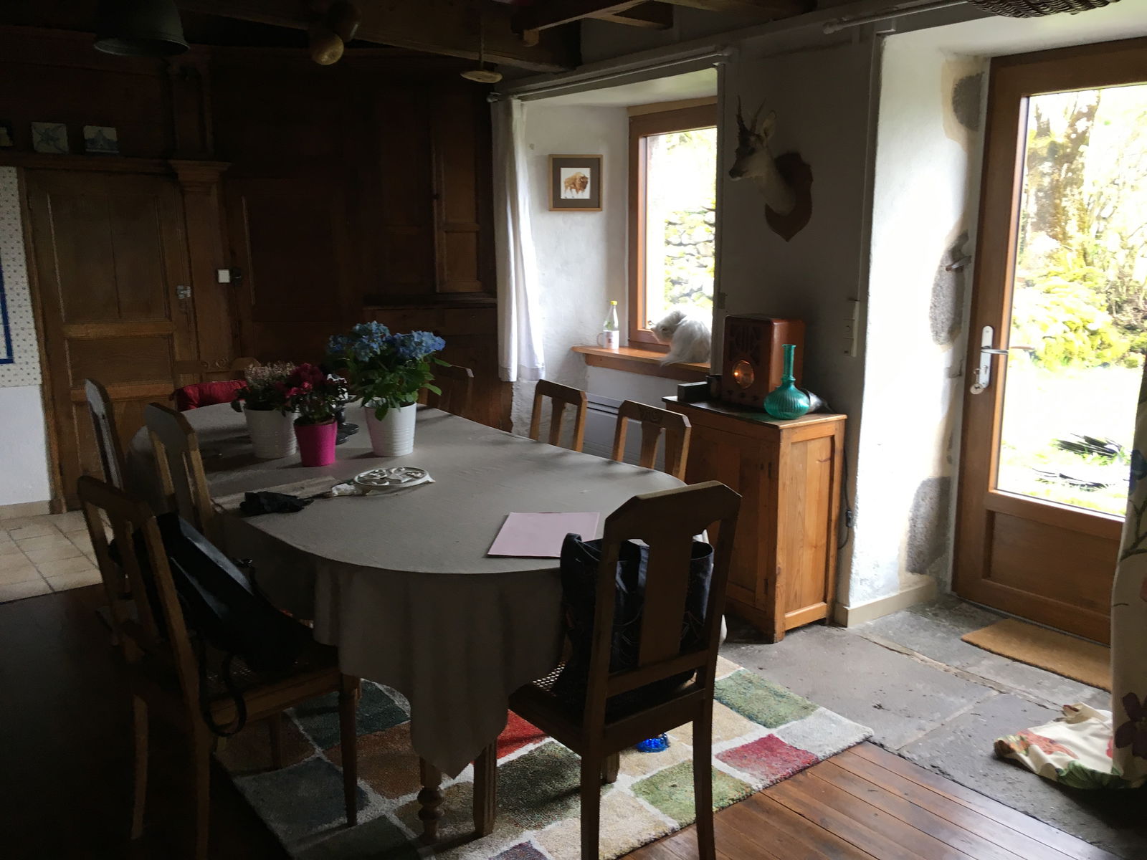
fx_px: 961
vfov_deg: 48.2
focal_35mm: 29
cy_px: 430
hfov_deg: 61.7
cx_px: 574
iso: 40
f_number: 2.2
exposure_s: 1/33
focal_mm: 4.15
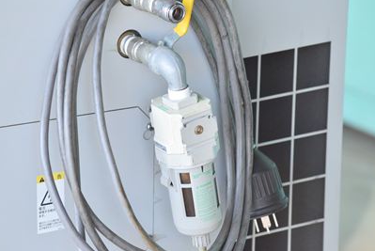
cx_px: 181
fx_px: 2273
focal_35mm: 218
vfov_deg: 6.3
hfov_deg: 9.4
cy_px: 124
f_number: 6.3
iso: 1250
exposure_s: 1/125
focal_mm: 116
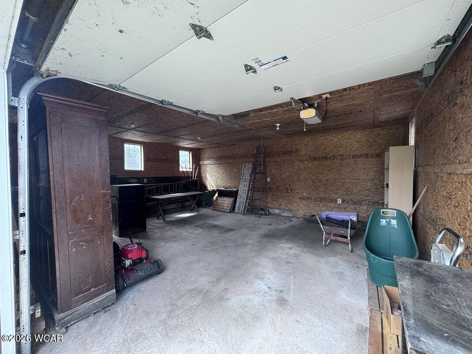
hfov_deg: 102.1
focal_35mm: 14
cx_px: 236
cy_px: 177
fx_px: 191
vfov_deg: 85.7
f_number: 2.2
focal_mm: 2.22
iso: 80
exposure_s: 1/99
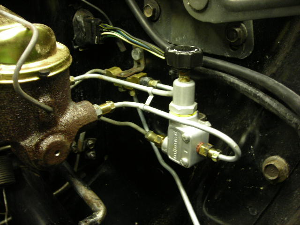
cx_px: 150
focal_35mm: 38
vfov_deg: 37.7
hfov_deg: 49.0
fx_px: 329
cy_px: 112
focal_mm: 6.3
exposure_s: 1/2.7
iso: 200
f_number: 3.2
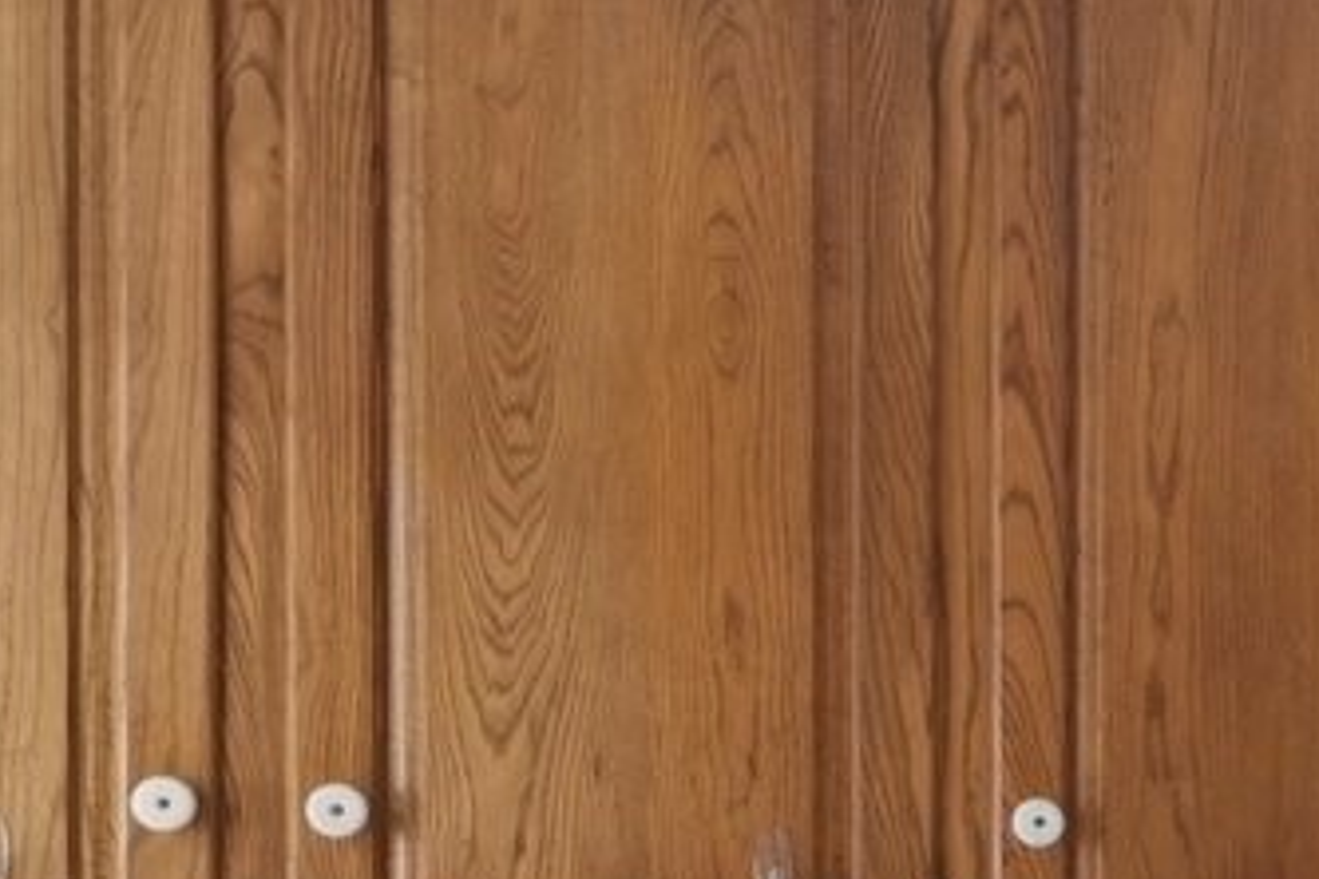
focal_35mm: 86
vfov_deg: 15.4
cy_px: 1033
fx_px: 3151
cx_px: 2420
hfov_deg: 18.3
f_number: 8
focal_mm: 14
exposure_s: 1/2.5
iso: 400
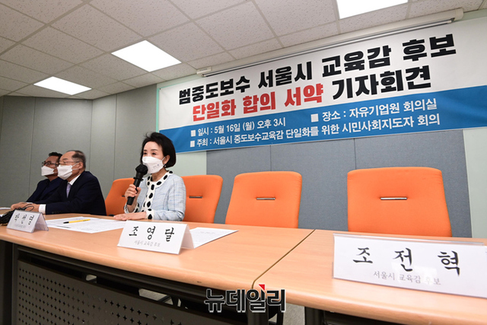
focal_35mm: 16
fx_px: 216
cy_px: 162
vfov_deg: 73.8
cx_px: 244
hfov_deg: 96.7
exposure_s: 1/250
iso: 2500
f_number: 8
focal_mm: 16
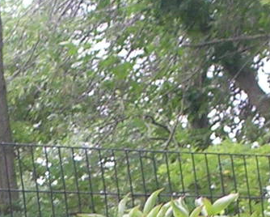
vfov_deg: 2.9
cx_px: 14
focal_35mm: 537
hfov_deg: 3.6
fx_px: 4296
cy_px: 483
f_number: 4.9
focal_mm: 17.4
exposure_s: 1/37.1
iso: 50
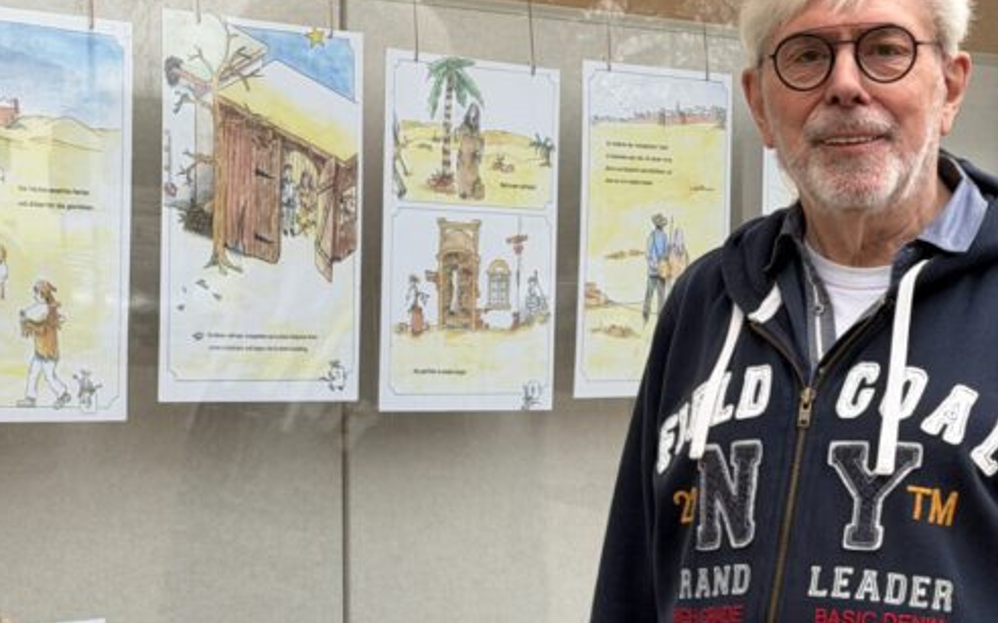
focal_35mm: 106
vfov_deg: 12.2
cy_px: 623
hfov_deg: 19.6
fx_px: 2882
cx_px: 381
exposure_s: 1/100
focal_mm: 6.76
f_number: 1.78
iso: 64
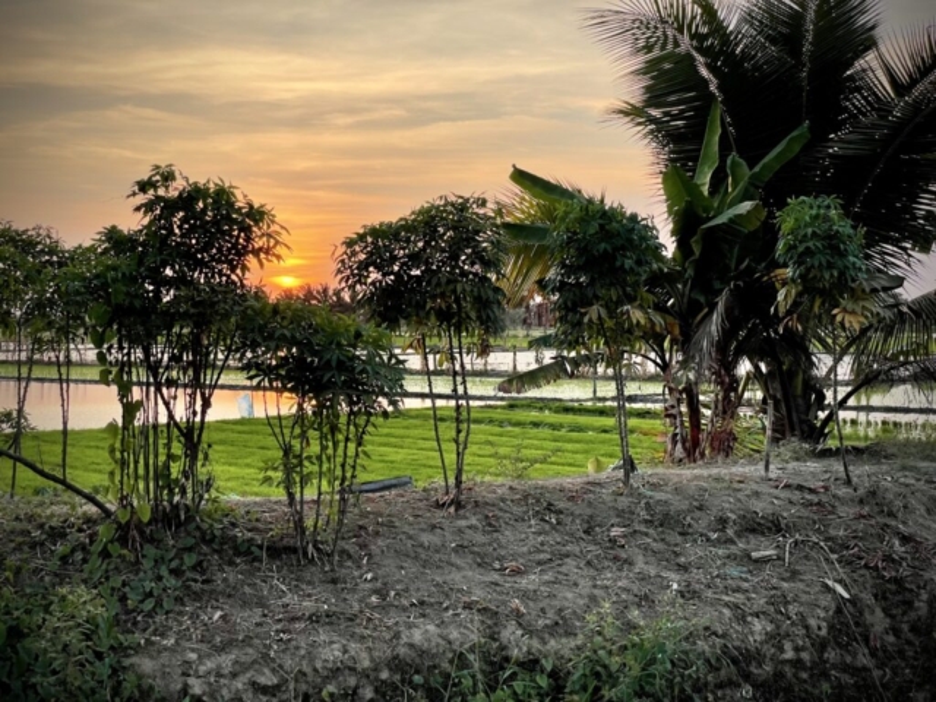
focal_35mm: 52
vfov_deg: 28.0
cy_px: 351
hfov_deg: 36.8
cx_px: 468
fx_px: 1406
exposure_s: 1/259
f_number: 2
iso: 25
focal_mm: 6
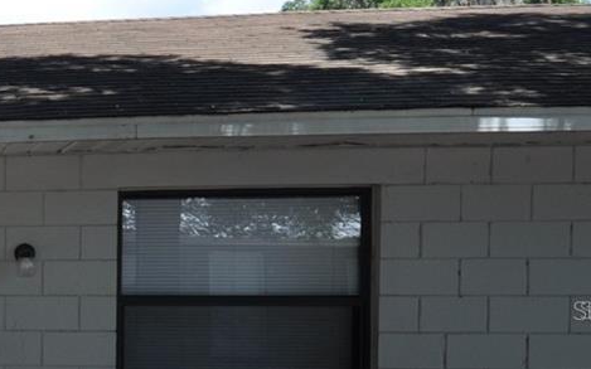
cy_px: 310
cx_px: -316
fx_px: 1091
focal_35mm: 68
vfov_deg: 19.0
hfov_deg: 23.6
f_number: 7.1
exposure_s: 1/200
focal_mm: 13
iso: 200
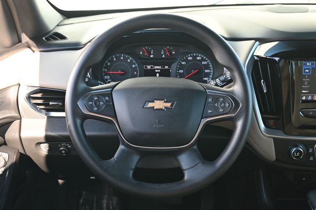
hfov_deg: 47.2
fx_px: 362
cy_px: 105
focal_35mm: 41
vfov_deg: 32.4
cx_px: 158
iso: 640
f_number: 4.5
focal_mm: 27.5
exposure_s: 1/125
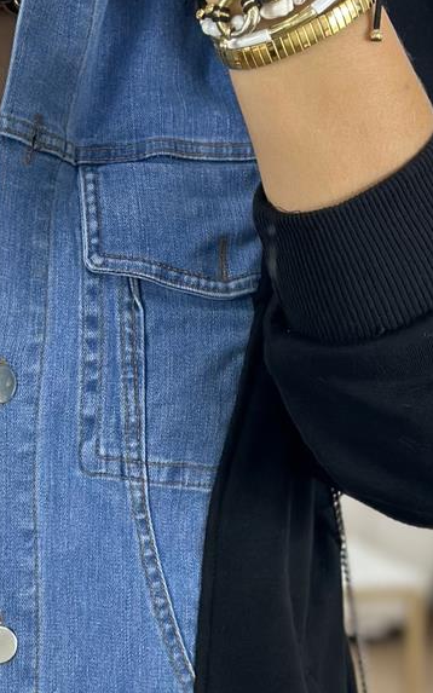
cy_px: 481
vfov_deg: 14.7
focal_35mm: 142
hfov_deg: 9.1
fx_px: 2682
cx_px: -77
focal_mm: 6.86
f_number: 1.78
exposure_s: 1/100
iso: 125
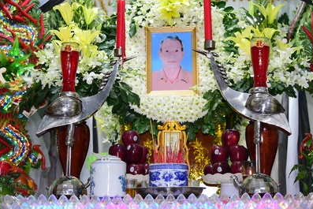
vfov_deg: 18.9
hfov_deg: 28.0
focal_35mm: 72
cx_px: 174
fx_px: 626
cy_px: 84
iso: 320
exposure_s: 1/125
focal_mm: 44
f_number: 4
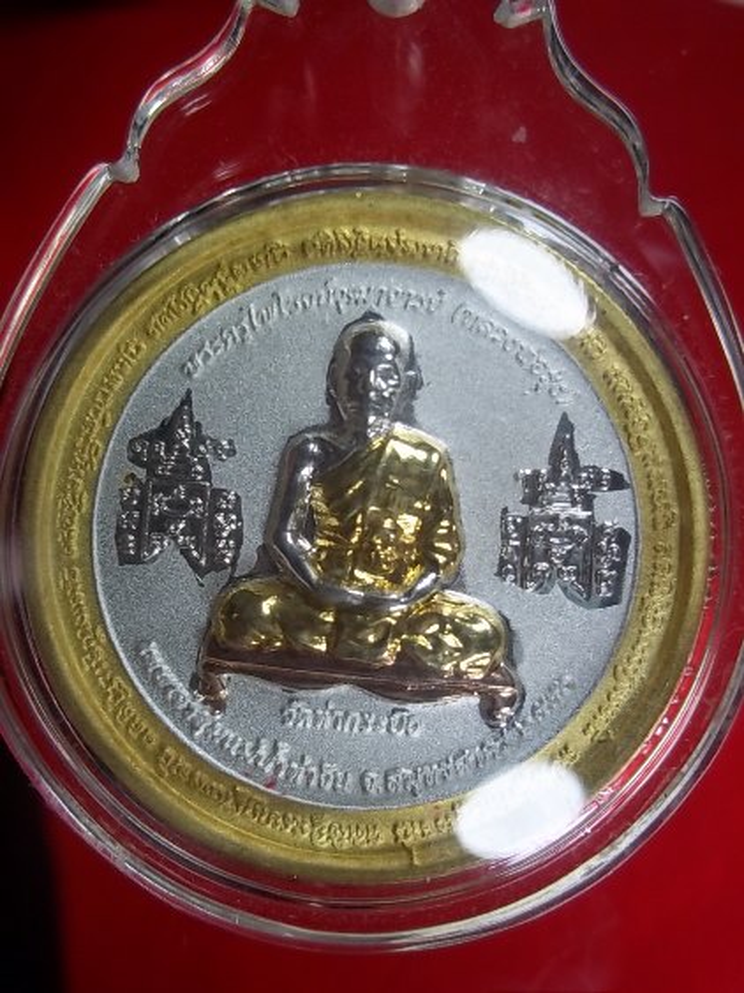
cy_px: 496
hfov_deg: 39.6
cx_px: 372
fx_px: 1032
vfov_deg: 51.4
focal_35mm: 36
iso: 80
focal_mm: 6.5
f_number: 3.1
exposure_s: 1/125
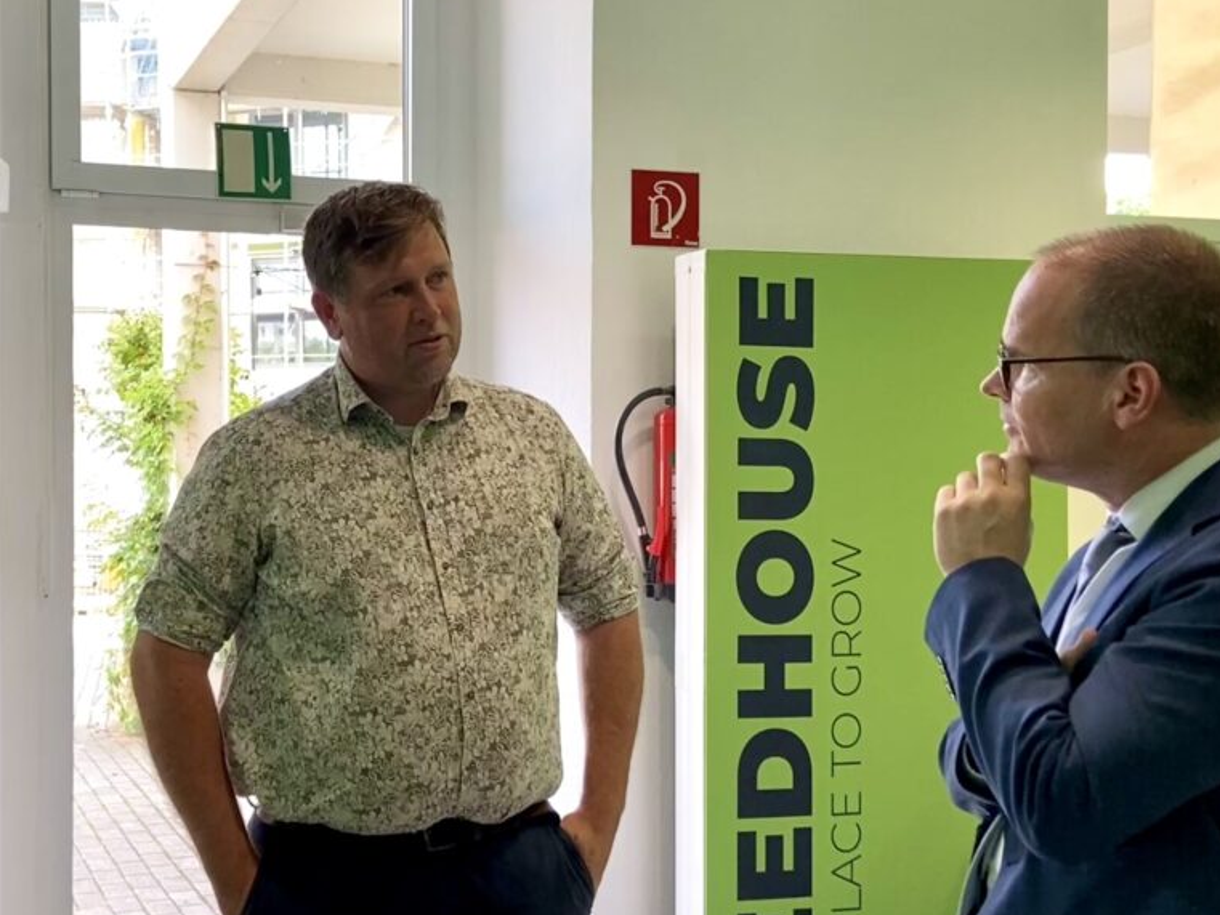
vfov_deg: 35.1
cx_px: 420
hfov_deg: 45.2
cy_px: 474
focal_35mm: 41
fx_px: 1445
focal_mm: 4.25
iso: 64
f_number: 1.8
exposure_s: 1/100
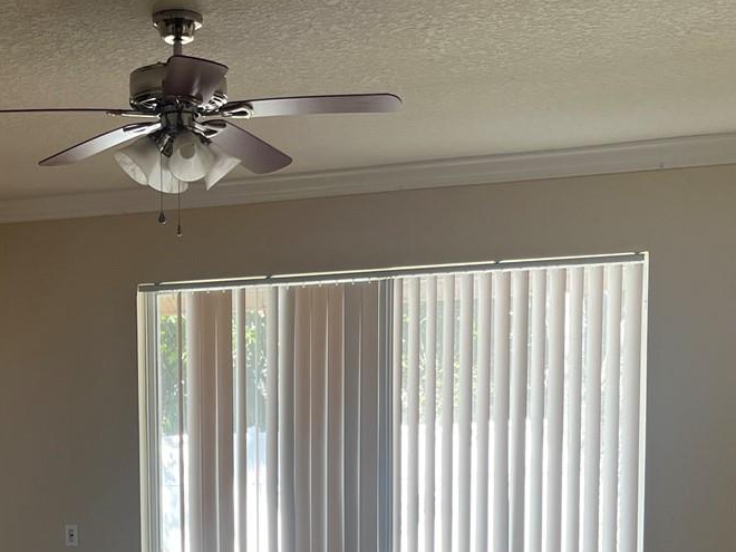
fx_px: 1339
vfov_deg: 22.1
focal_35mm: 63
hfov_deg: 30.3
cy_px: 592
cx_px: 210
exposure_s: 1/141
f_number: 1.6
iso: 64
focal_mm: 5.1
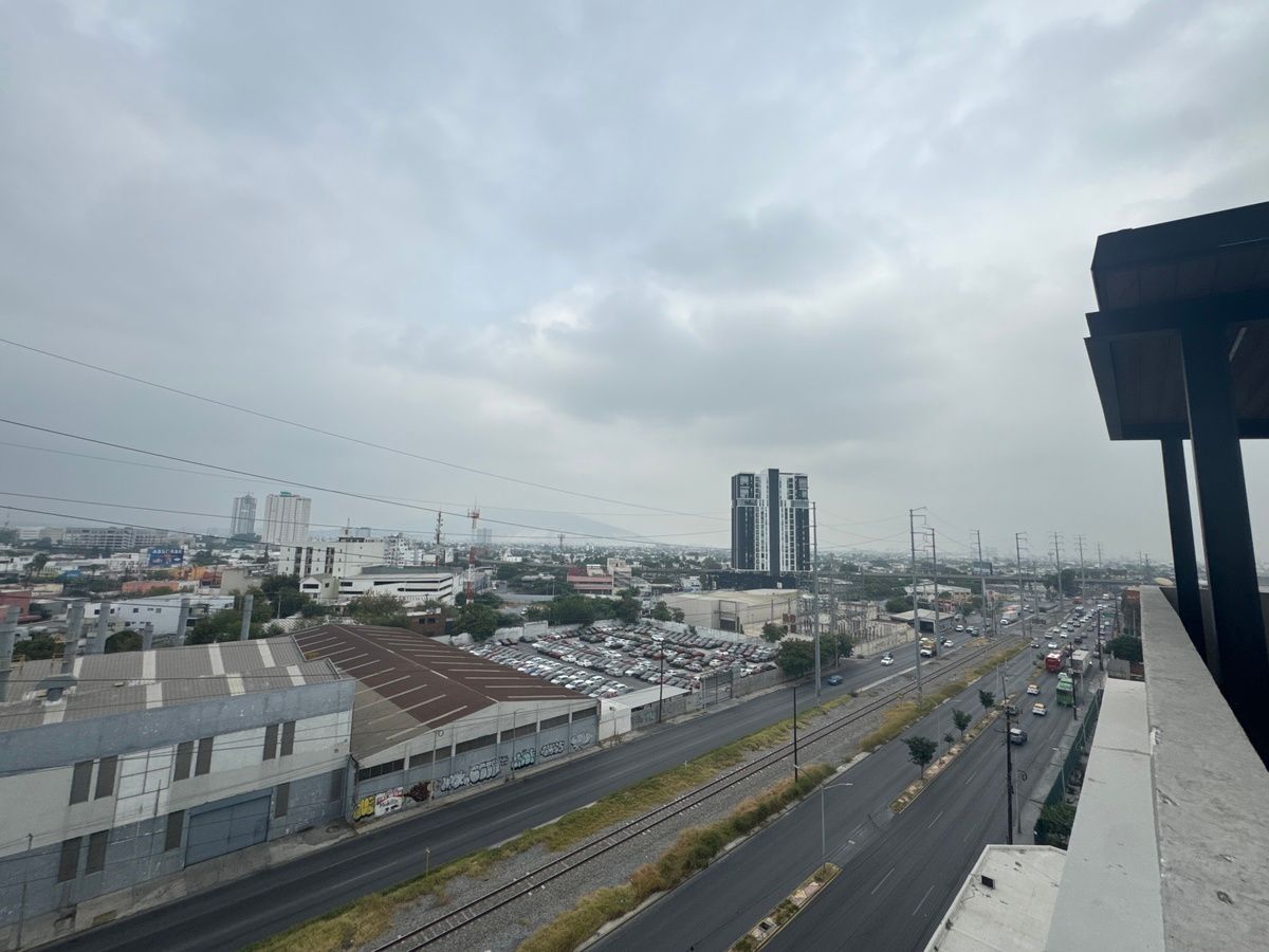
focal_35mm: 14
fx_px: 513
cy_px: 476
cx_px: 634
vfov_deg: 85.7
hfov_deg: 102.1
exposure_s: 1/2342
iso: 50
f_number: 2.2
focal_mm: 2.22
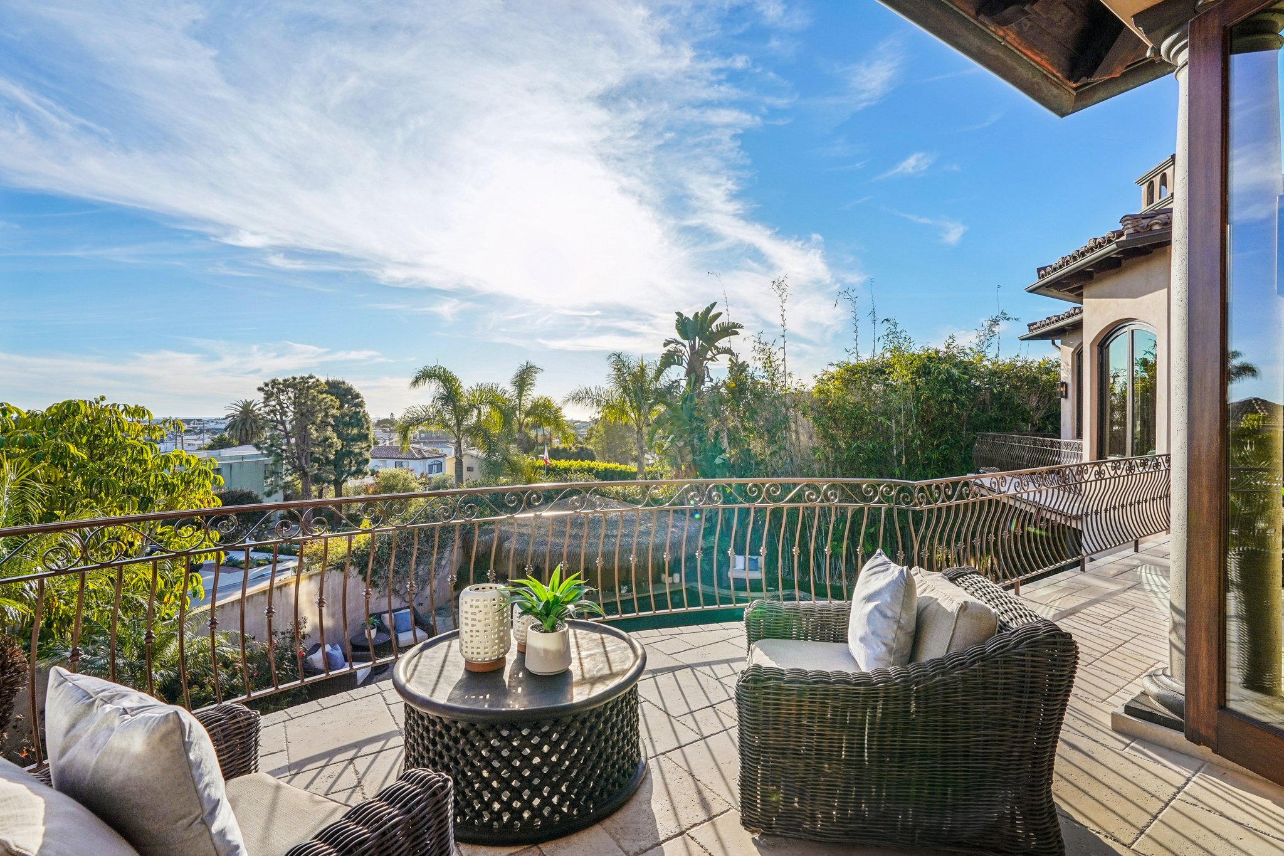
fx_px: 571
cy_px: 428
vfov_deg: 73.7
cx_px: 642
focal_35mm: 16
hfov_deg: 96.7
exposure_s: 1/1000
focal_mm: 16
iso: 400
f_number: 8
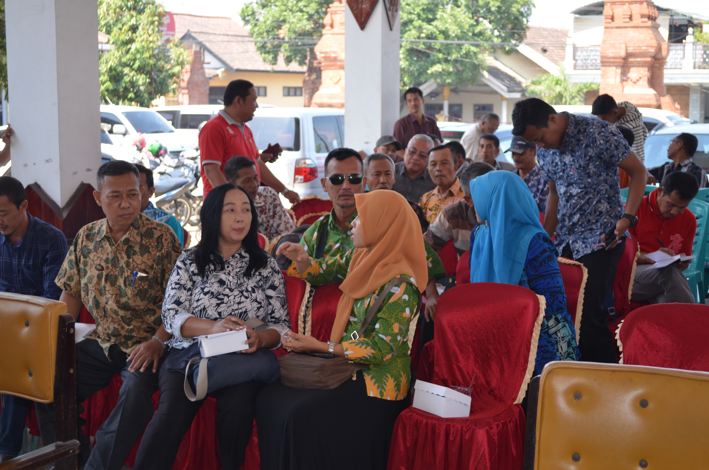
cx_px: 354
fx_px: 1120
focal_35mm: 57
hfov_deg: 35.1
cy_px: 235
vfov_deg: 23.7
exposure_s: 1/160
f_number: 5
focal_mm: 38
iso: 200
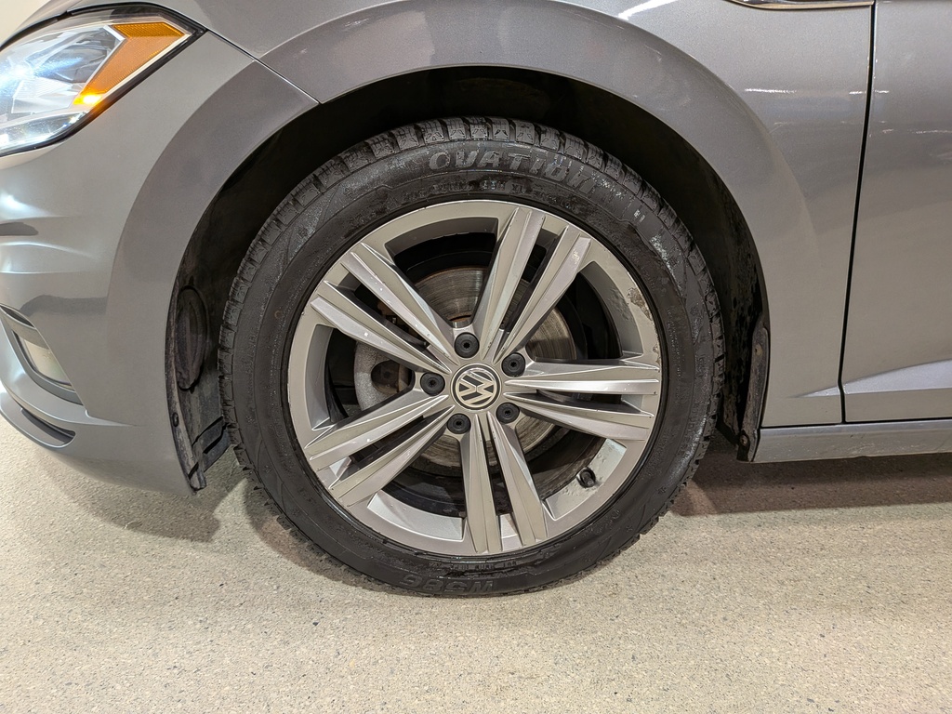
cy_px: 357
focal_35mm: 24
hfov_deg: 71.6
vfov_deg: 56.8
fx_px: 660
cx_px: 476
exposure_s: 1/24
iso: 57
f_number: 1.7
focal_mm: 4.53
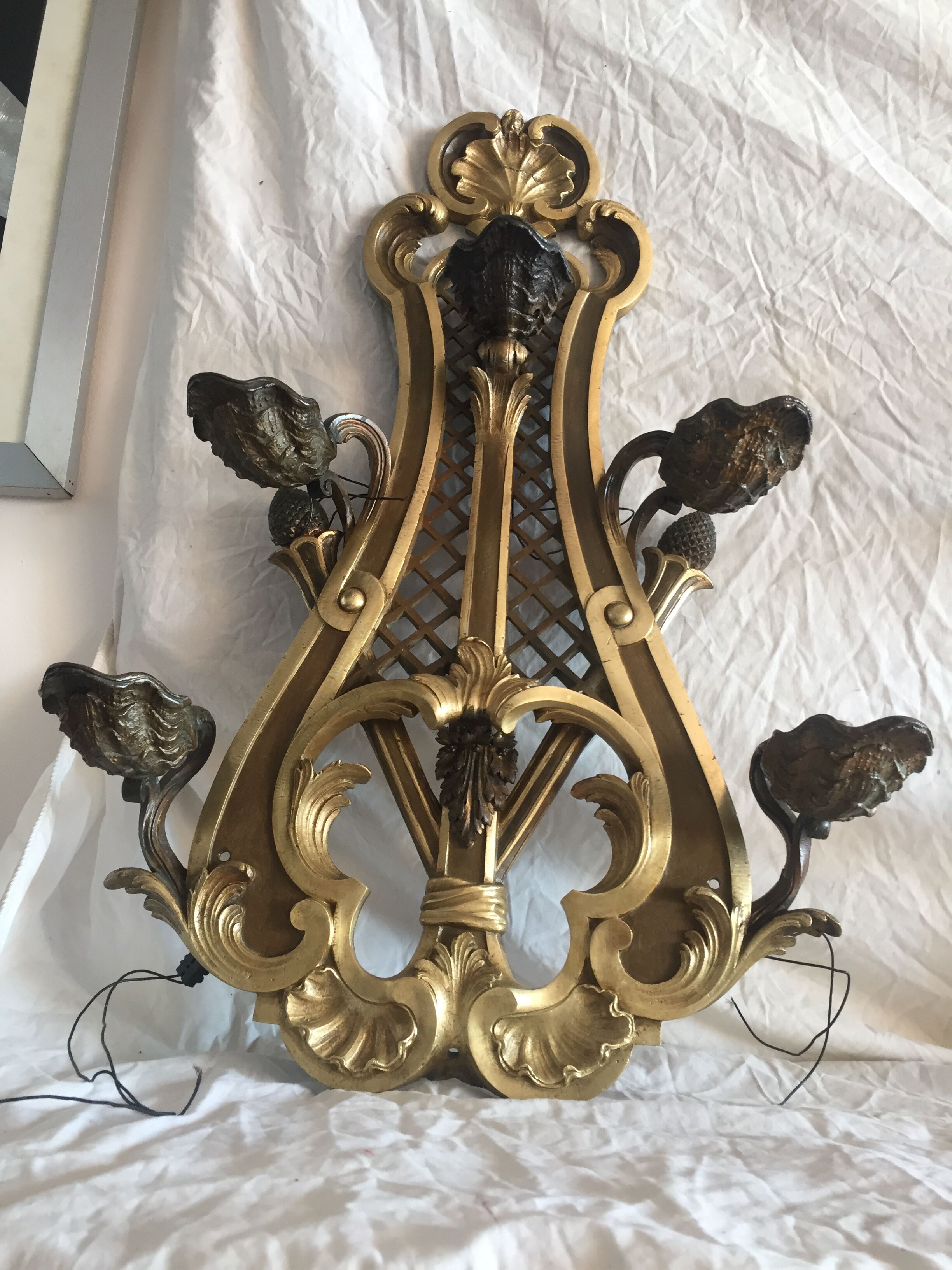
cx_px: 476
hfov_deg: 48.2
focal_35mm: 29
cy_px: 635
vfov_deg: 61.7
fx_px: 1063
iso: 40
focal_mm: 4.15
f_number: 2.2
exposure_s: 1/33
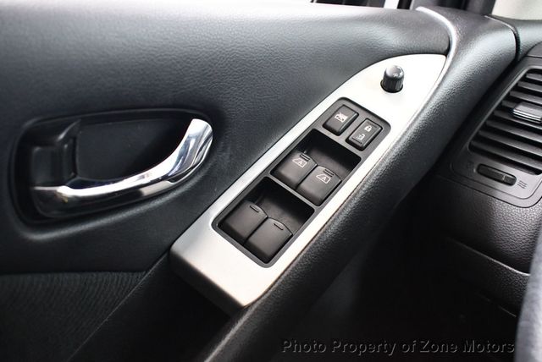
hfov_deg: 53.1
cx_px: 271
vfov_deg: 36.9
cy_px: 181
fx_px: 542
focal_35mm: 36
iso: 5000
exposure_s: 1/60
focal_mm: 18
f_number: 3.5
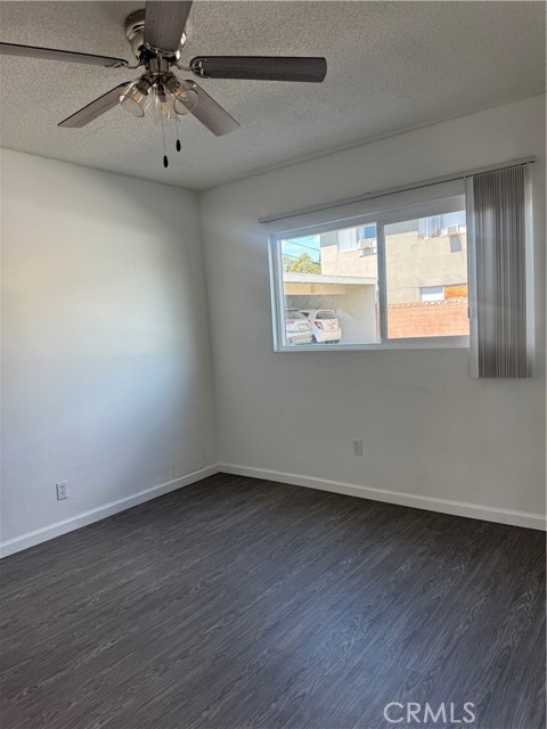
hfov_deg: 56.8
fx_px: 506
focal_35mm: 24
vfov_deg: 71.6
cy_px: 364
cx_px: 274
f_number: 1.78
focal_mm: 6.76
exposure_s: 1/168
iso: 80
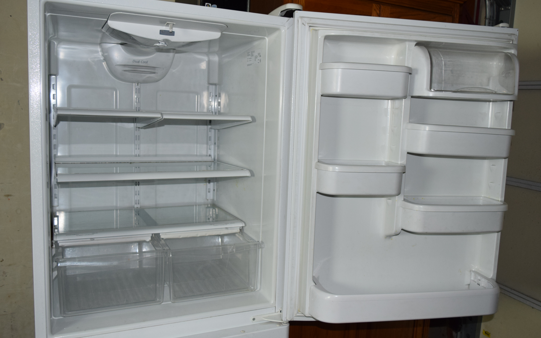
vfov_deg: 40.6
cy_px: 168
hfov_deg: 61.2
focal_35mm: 31
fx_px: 457
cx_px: 268
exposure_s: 1/100
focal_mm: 20
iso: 800
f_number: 5
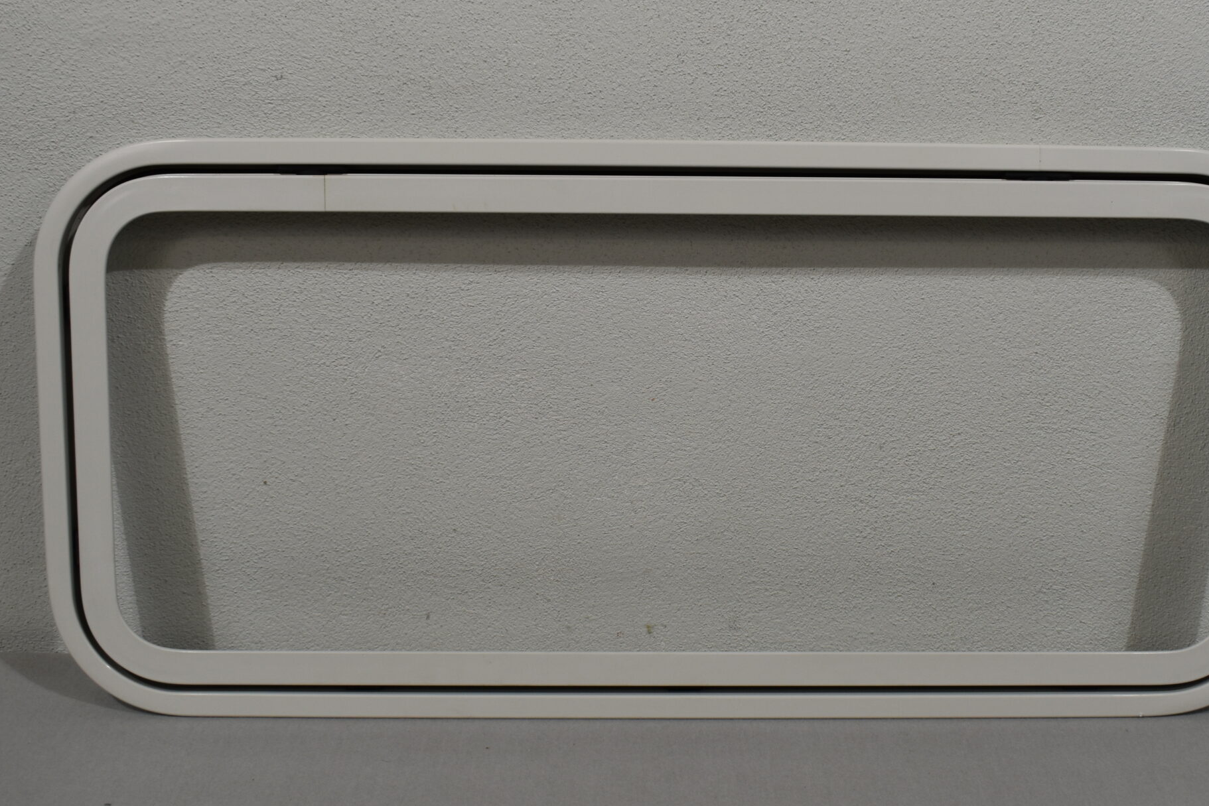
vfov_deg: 25.7
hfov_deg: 37.6
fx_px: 1770
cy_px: 370
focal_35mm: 53
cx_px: 695
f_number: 5.6
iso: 250
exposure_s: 1/125
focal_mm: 25
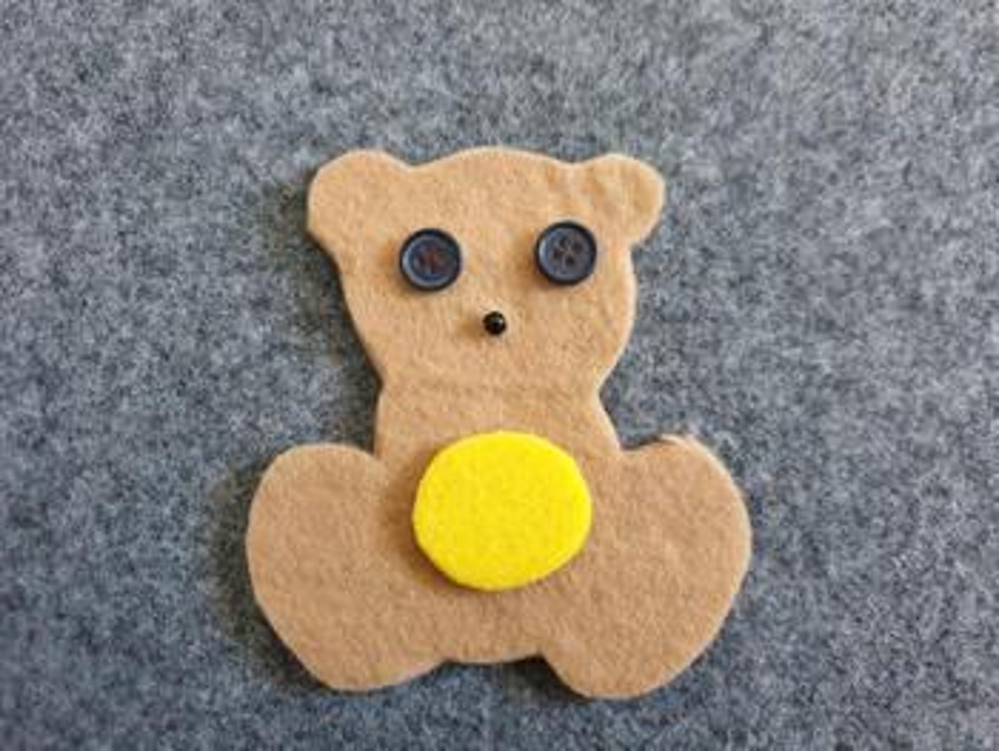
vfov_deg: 53.1
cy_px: 376
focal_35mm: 26
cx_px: 500
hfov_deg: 67.3
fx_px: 751
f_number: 1.5
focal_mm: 4.3
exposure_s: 1/31
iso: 250
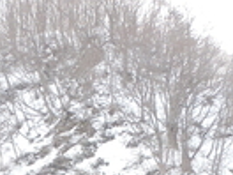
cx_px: 76
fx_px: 983
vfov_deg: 10.1
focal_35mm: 146
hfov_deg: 13.5
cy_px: 173
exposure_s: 1/200
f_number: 3
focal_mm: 4.3
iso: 80
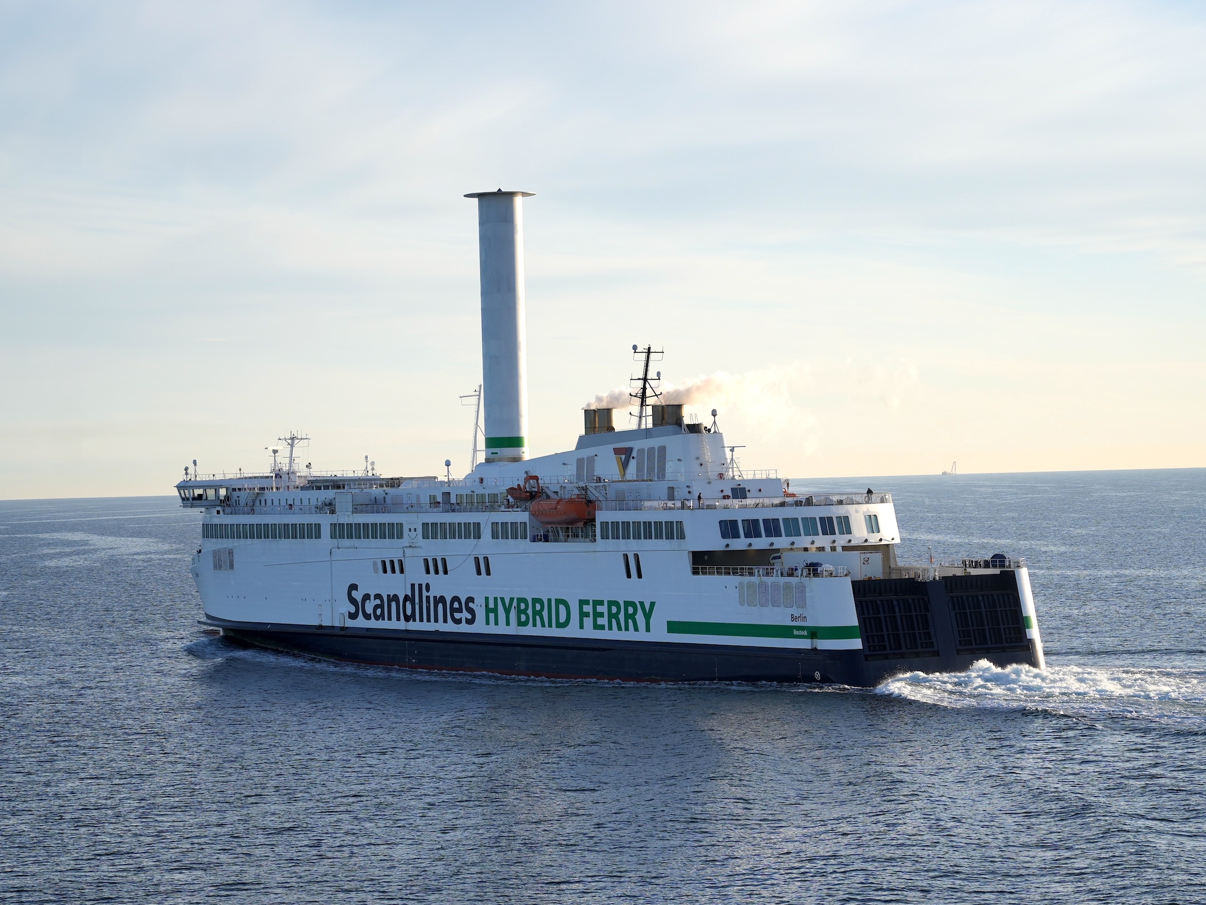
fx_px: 2648
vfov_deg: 19.4
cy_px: 452
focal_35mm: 76
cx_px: 589
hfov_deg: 25.7
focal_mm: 70
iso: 100
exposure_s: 1/1000
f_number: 4
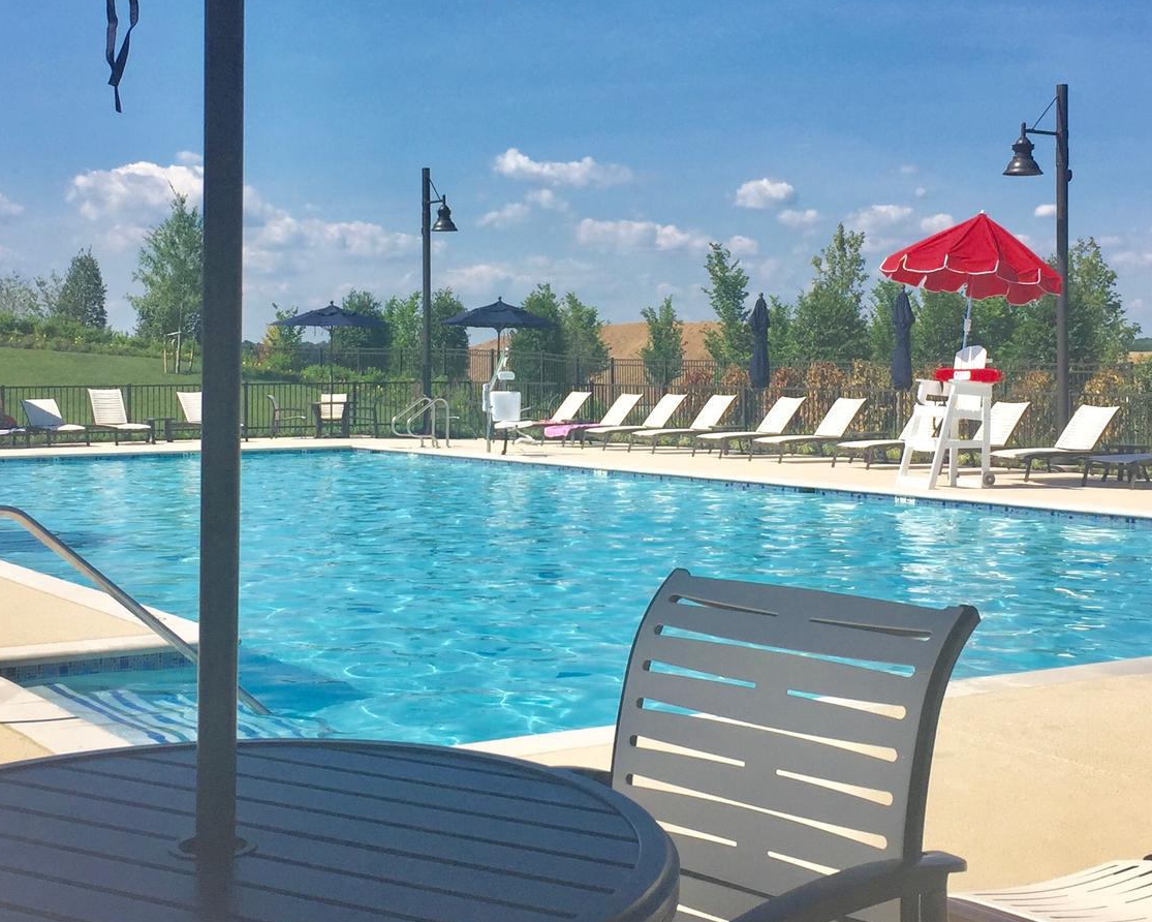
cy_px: 367
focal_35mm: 52
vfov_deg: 29.1
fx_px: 1773
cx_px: 572
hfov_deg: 36.0
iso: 32
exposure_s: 1/3300
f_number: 2.2
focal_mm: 4.15
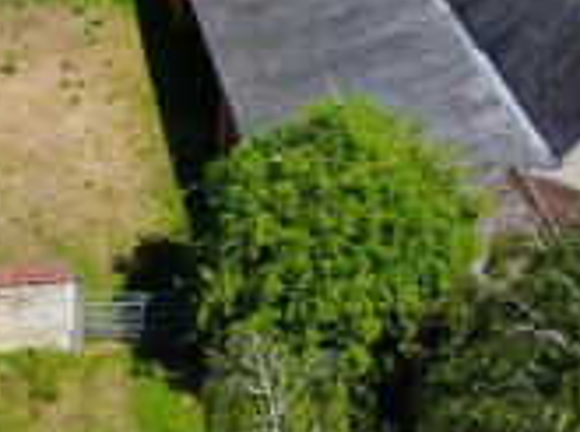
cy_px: -279
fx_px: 1421
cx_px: 12
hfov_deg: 22.3
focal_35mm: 85
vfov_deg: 15.5
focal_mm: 12.29
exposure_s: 1/2500
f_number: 2.8
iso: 110
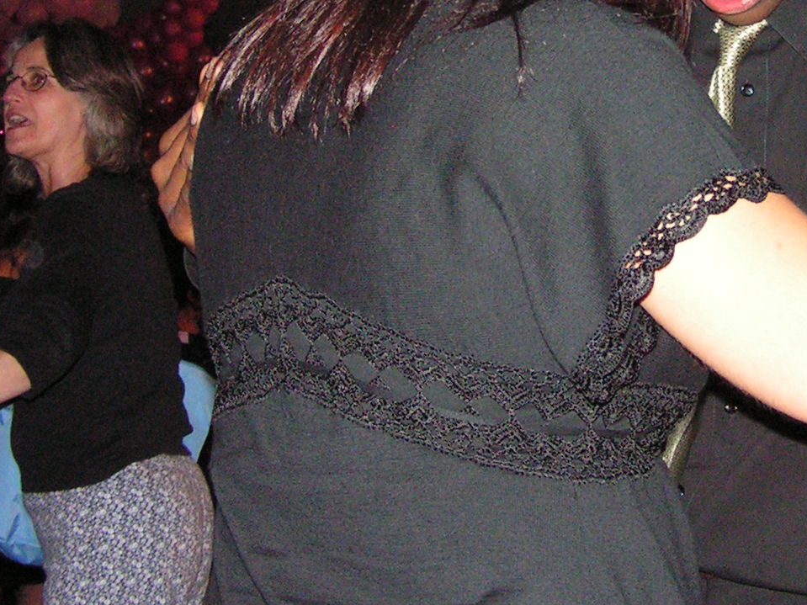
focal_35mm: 90
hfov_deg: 21.4
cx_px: 680
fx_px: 2098
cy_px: 30
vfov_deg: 16.1
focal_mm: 6.3
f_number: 2.8
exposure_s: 1/40
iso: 200
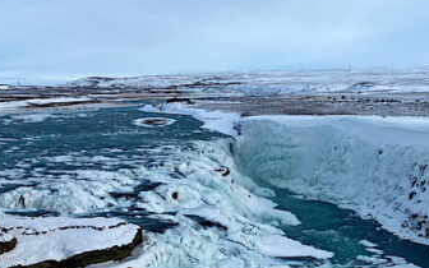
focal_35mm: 63
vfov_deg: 20.5
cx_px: 414
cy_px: 195
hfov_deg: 30.5
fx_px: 737
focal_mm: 4.25
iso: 32
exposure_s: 1/5780
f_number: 1.8
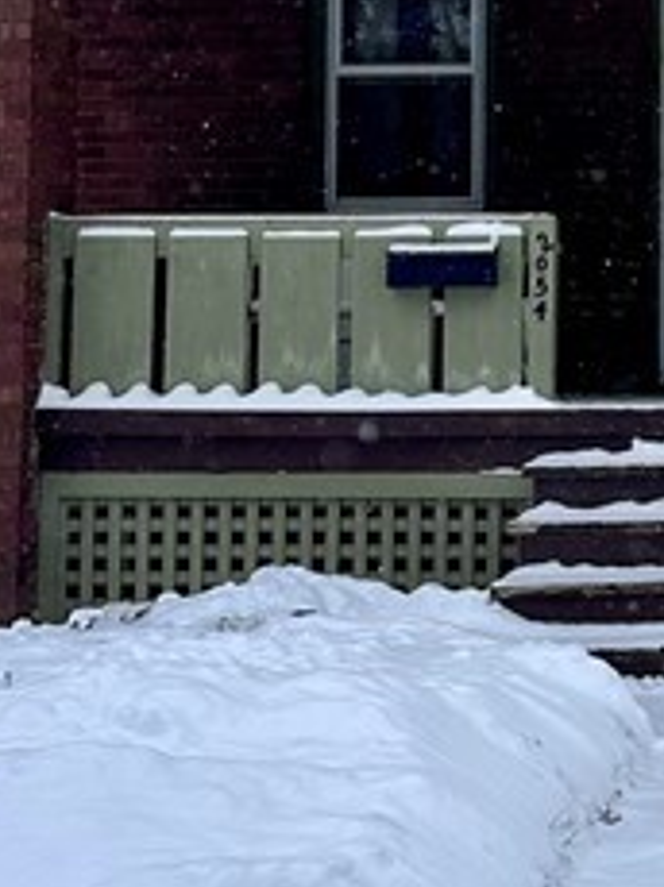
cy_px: 85
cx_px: 977
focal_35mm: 107
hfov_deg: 13.1
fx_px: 2742
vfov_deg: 18.1
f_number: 1.78
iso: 80
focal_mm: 6.86
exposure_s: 1/6211
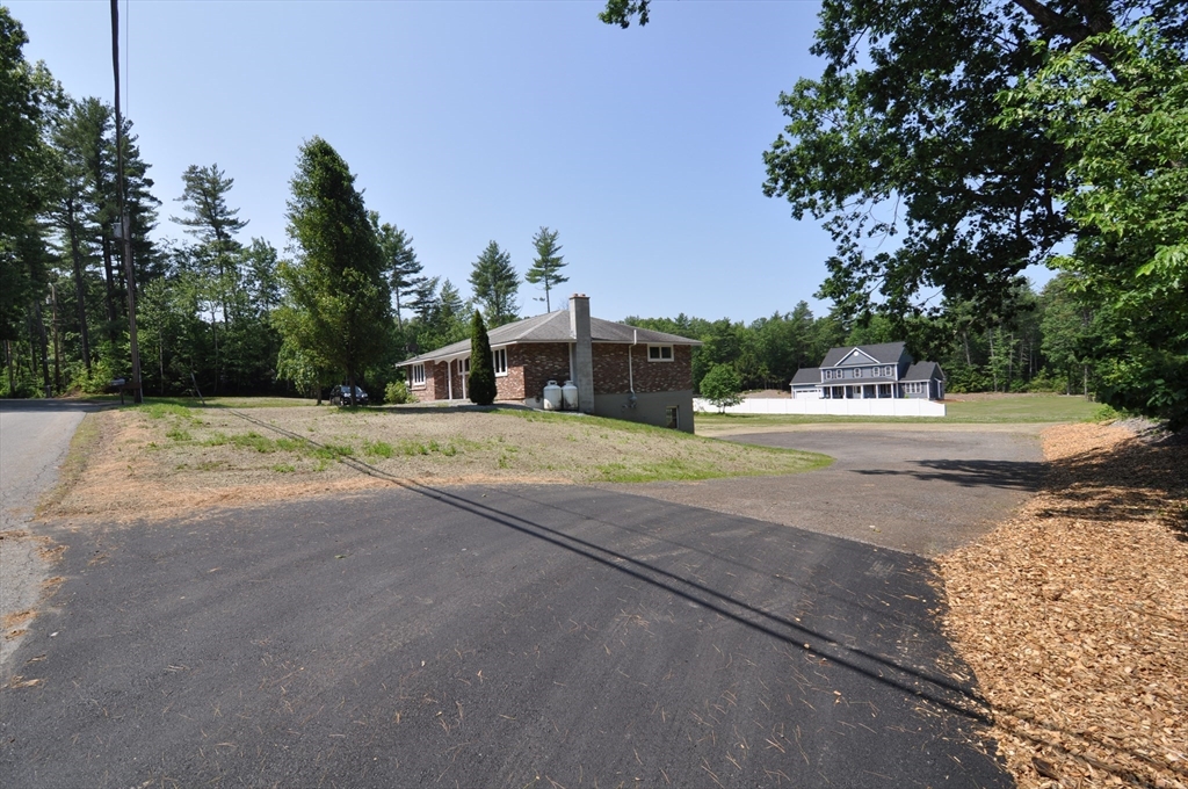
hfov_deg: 95.1
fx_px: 544
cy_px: 394
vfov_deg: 71.9
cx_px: 594
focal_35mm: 16
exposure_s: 1/320
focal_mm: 11
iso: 200
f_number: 9
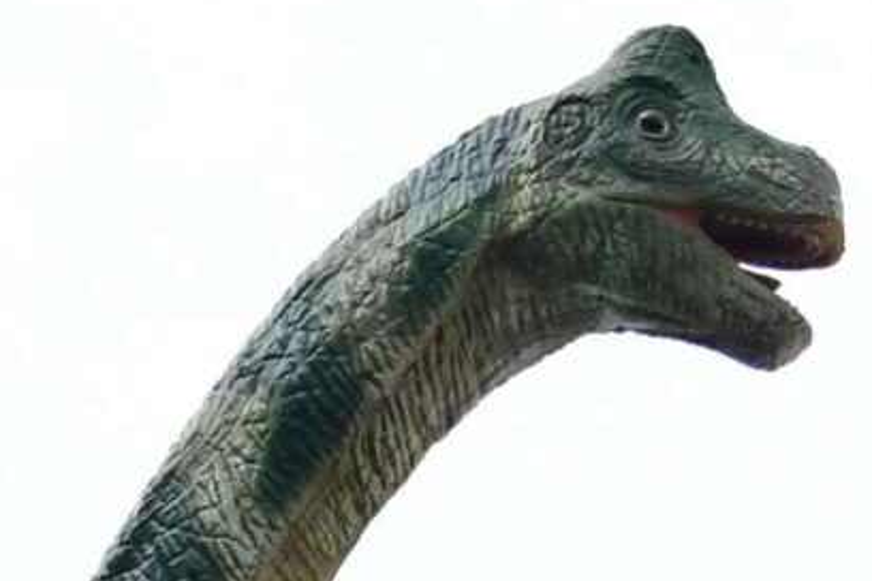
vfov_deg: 5.8
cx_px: -823
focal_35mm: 226
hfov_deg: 8.7
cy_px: 1451
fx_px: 5474
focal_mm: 24
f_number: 4
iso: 1000
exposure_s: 1/3200
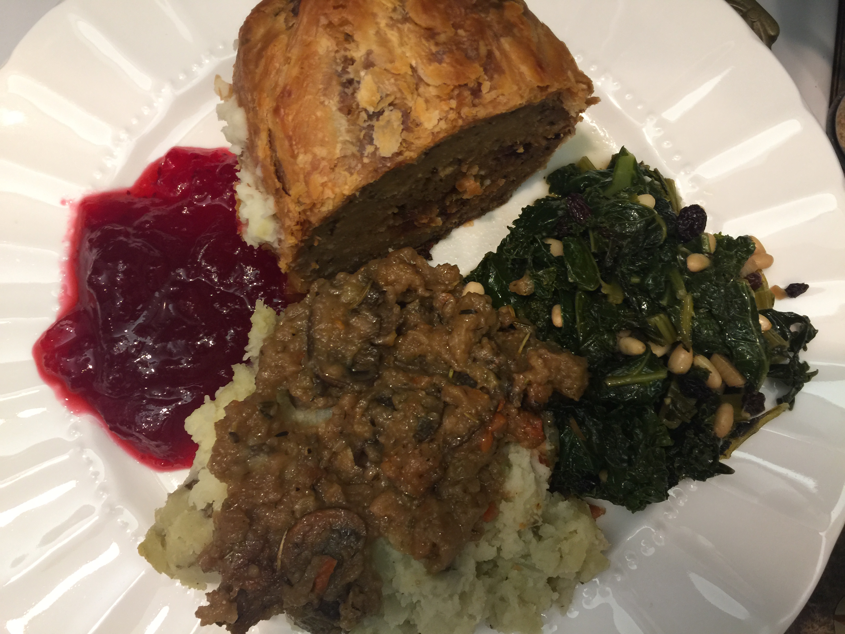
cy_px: 317
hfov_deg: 61.7
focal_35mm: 29
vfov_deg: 48.2
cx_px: 422
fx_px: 708
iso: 50
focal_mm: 4.15
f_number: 2.2
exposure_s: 1/15
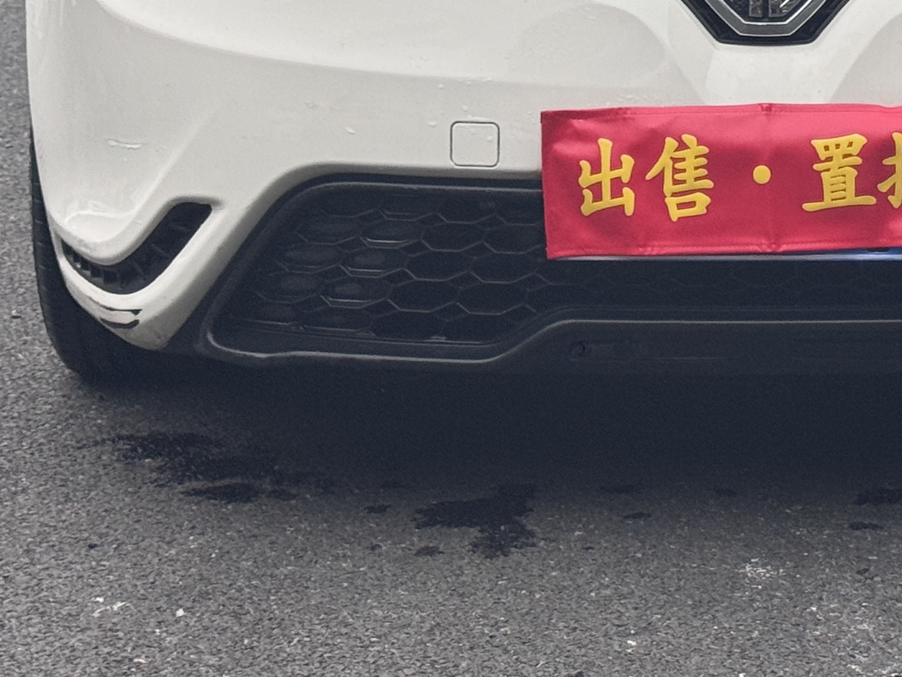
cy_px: -119
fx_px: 3570
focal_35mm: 137
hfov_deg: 14.3
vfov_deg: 10.7
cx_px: 797
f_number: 1.78
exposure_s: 1/76
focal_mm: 6.76
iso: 100
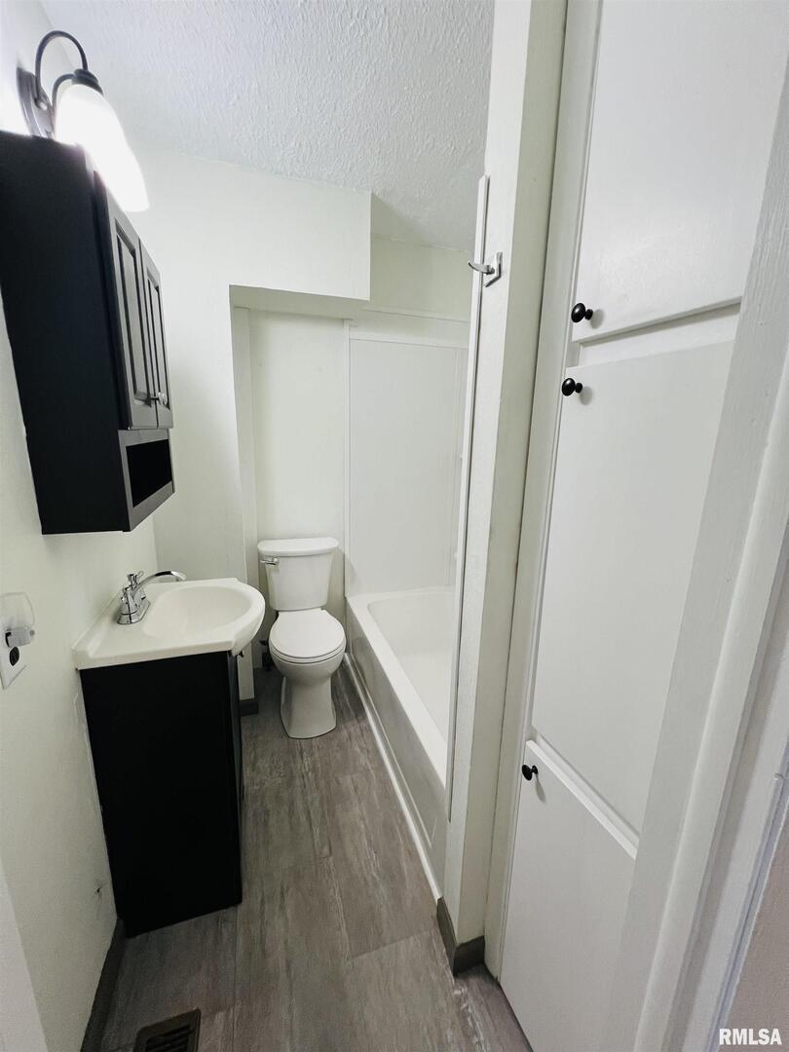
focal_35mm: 13
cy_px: 526
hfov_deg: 89.9
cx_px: 394
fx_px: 395
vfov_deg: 106.2
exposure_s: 1/120
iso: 250
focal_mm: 1.57
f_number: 1.8
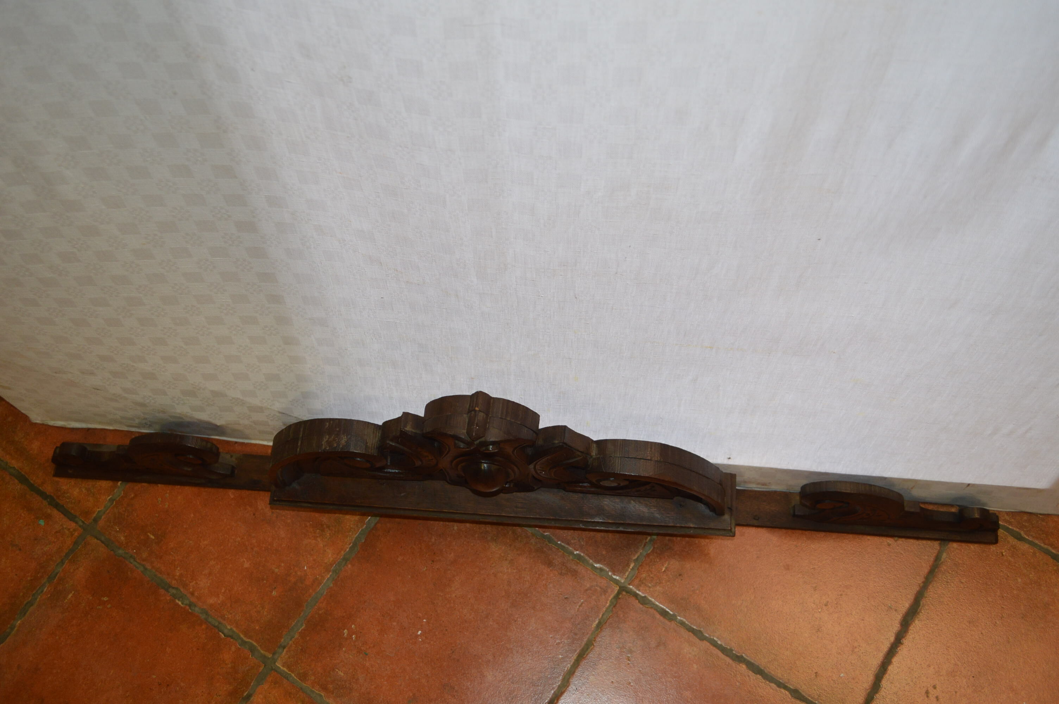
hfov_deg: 57.3
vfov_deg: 39.9
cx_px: 530
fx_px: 970
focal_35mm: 33
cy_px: 352
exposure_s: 1/60
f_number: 3.8
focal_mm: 22
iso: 500
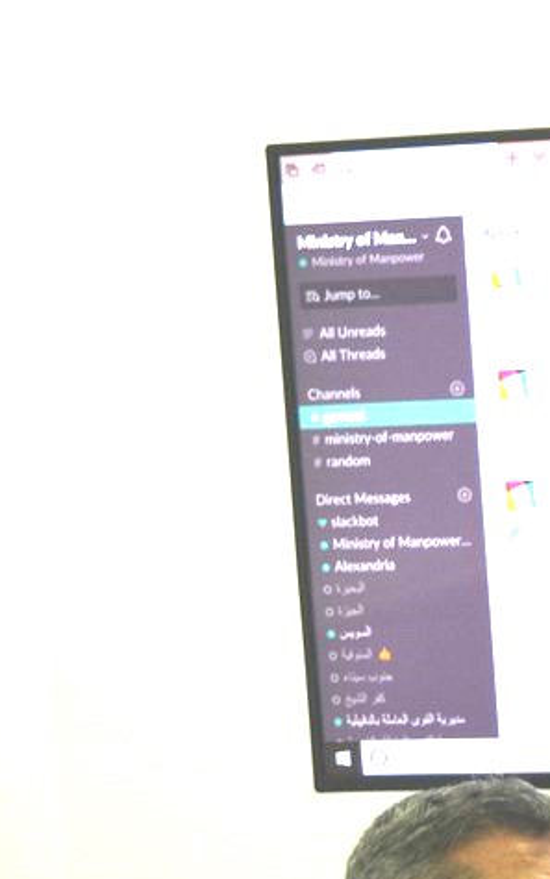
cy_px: 586
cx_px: 1111
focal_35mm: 119
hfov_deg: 10.1
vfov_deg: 17.4
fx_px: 2862
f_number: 4.5
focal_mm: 29
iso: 400
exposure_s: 1/80
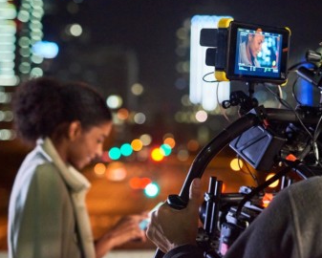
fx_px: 830
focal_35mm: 87
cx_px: 258
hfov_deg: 21.7
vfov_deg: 17.6
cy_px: 63
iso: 640
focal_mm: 50
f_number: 2
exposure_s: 1/160
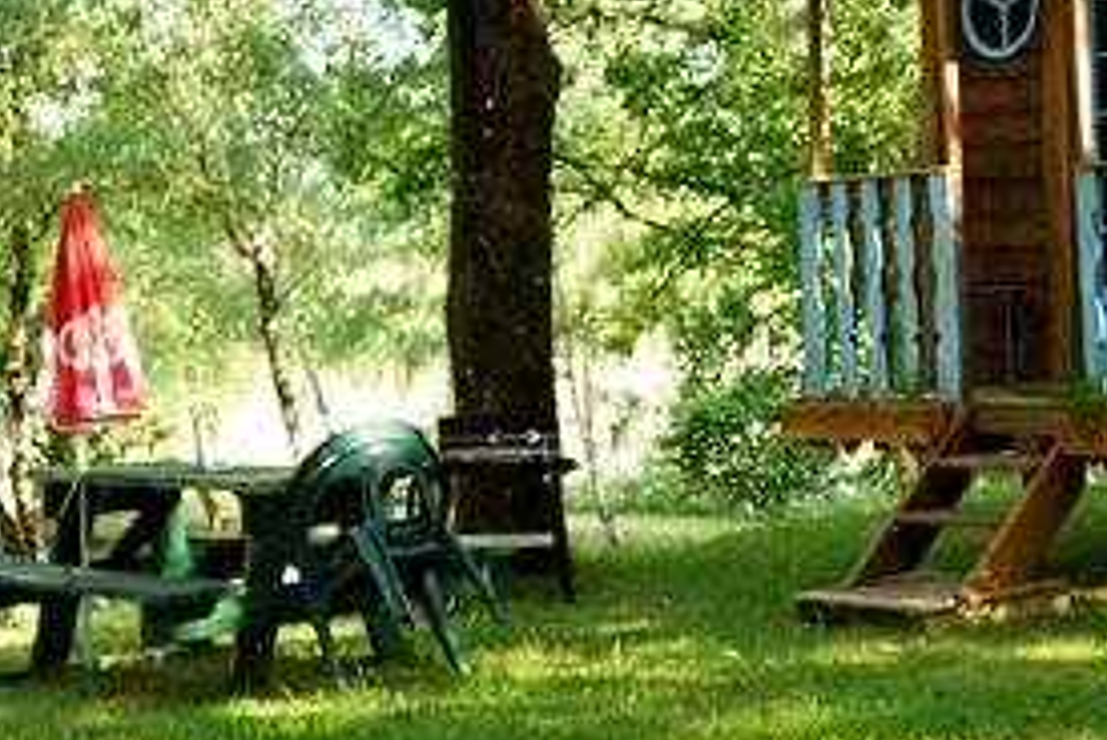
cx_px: 898
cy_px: 199
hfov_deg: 25.2
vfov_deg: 17.2
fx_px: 2432
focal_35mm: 79
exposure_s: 1/50
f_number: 4
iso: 125
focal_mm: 34
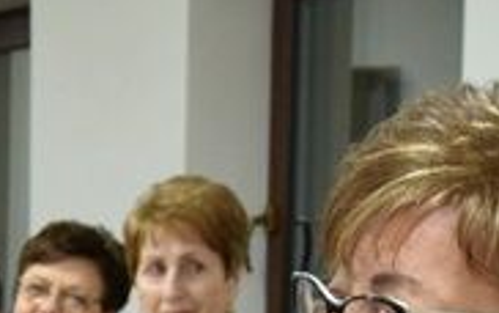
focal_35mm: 212
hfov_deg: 9.5
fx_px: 2885
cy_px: 593
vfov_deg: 6.1
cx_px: -362
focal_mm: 28
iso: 1100
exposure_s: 1/100
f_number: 4
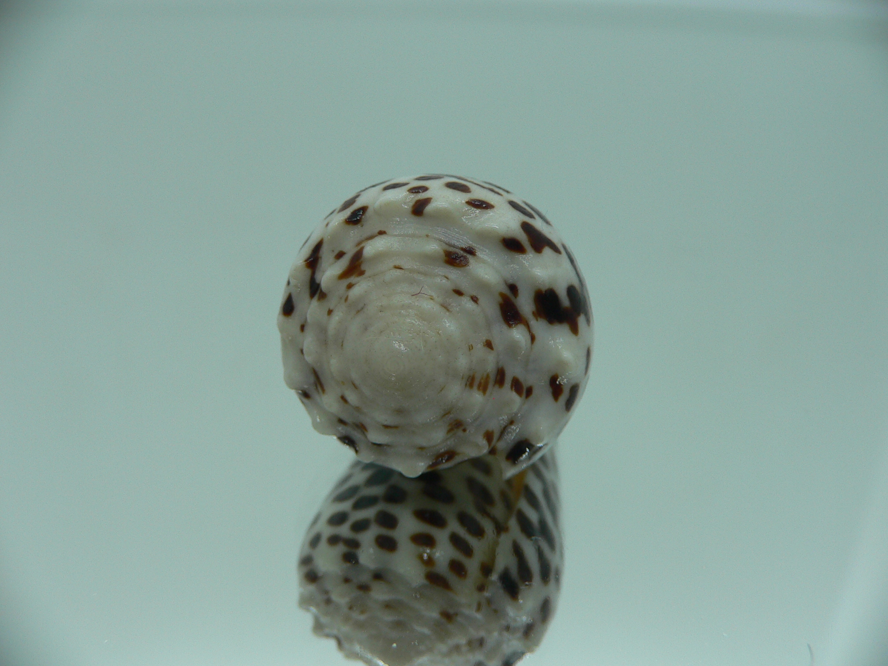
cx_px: 444
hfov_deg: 52.6
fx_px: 898
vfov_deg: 40.7
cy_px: 333
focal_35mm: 35
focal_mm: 4.6
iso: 80
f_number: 2.8
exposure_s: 1/60
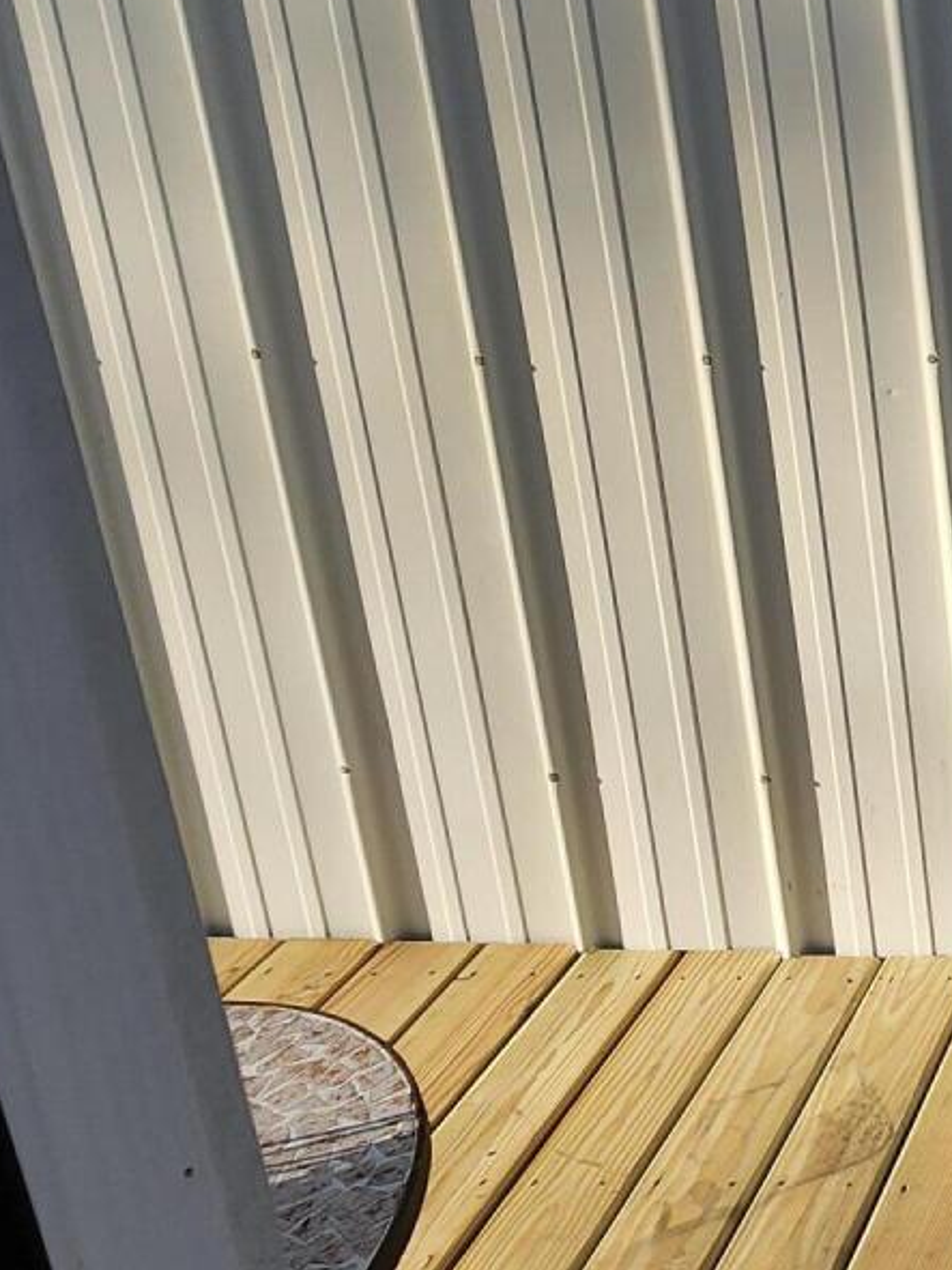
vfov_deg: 42.4
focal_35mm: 44
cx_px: 1455
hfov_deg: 24.7
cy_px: 430
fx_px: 1614
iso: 50
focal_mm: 2.2
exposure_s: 1/978
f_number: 2.2
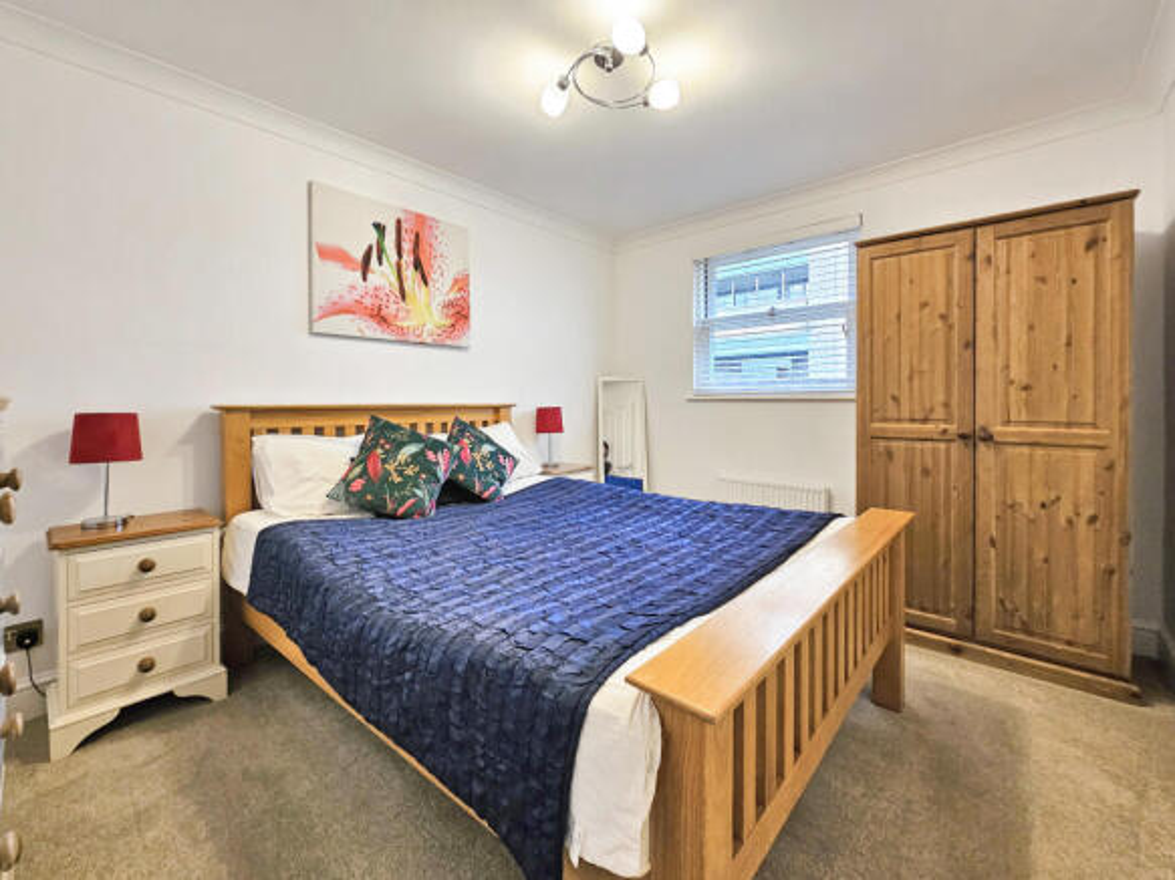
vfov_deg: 89.9
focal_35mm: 13
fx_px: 441
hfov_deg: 106.2
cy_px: 440
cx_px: 588
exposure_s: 1/60
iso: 200
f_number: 2.2
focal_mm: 2.2
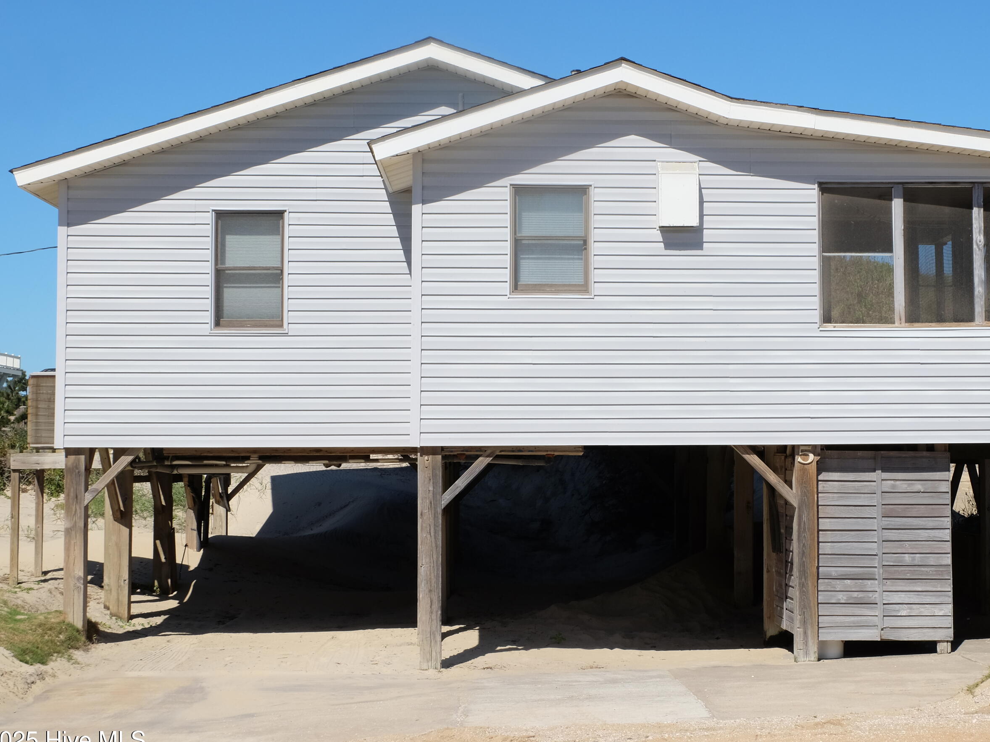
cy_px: 359
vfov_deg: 24.4
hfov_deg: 32.1
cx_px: 597
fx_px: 1716
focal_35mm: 60
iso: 400
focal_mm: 32.5
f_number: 13
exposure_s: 1/400
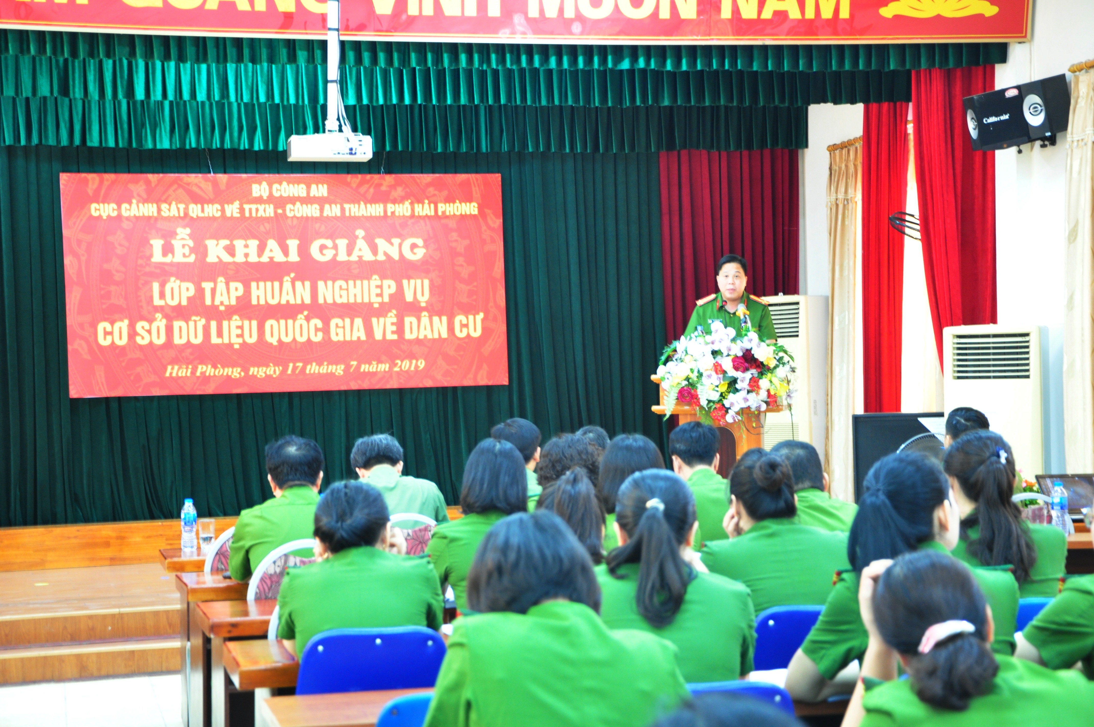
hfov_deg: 28.1
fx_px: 2185
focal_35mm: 72
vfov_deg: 18.9
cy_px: 364
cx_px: 547
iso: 800
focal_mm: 48
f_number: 4.8
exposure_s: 1/10
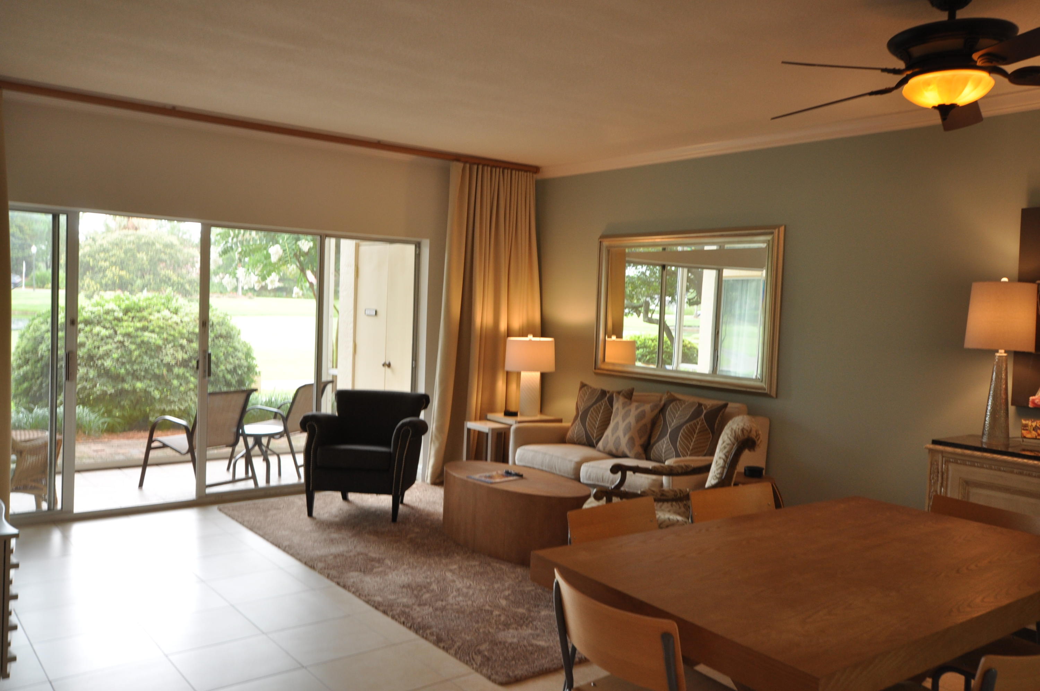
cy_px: 346
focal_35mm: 30
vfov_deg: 43.5
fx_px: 866
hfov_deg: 62.0
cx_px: 520
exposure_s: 1/25
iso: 400
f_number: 5.6
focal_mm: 20
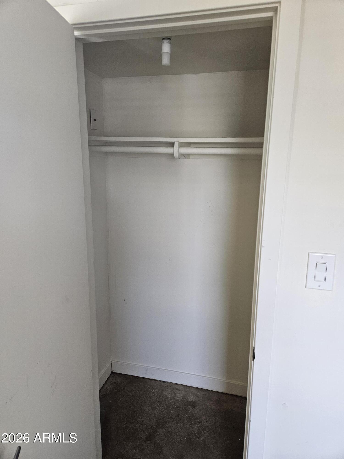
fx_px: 305
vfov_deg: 73.9
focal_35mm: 23
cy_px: 230
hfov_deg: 58.9
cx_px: 172
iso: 250
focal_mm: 5.4
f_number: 1.8
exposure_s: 1/120
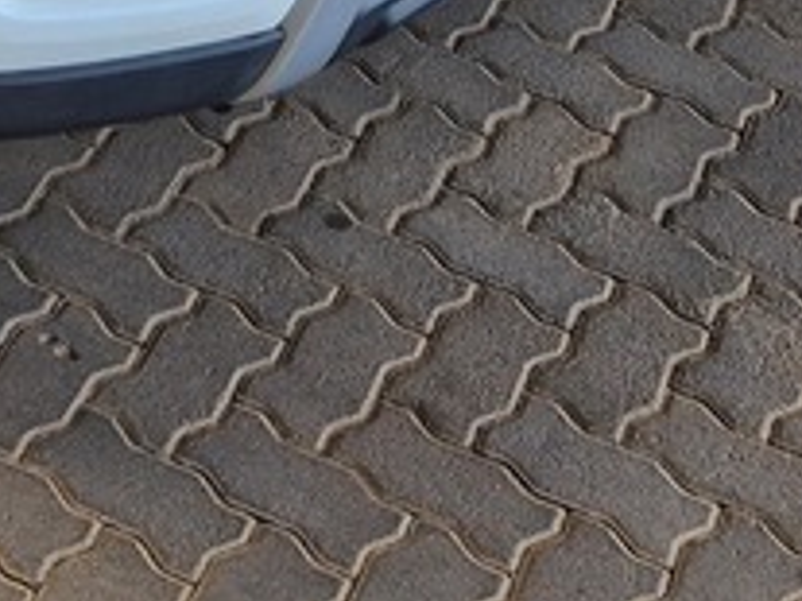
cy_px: -756
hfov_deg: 16.6
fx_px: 2640
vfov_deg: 11.2
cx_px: -128
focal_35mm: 114
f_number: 1.8
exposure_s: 1/121
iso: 25
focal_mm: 5.4
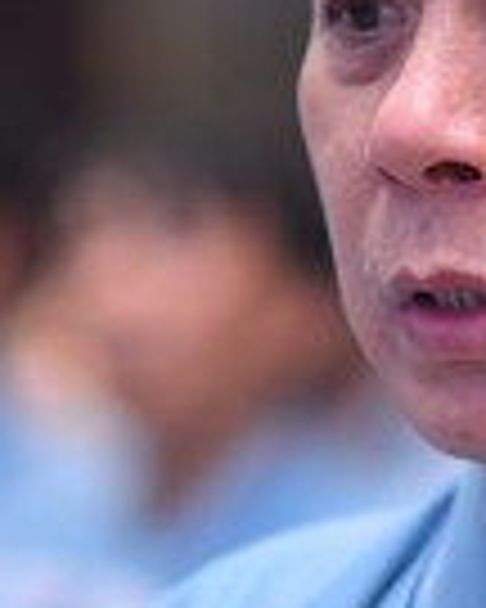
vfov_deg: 5.0
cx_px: 225
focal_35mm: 384
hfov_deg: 4.0
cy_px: 453
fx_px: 6904
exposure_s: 1/160
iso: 400
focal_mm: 85
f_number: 2.2
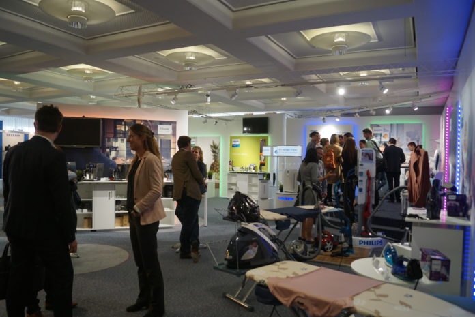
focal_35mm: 27
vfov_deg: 48.0
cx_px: 238
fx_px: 356
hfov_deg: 67.3
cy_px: 158
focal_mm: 18
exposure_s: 1/160
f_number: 4
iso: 640
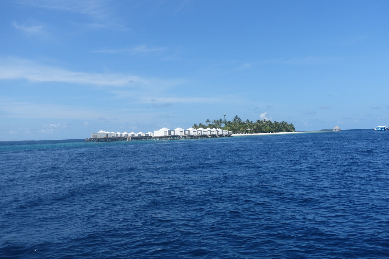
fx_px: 378
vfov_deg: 37.8
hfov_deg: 54.4
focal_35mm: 35
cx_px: 194
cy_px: 130
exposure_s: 1/160
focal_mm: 12.99
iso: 125
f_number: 4
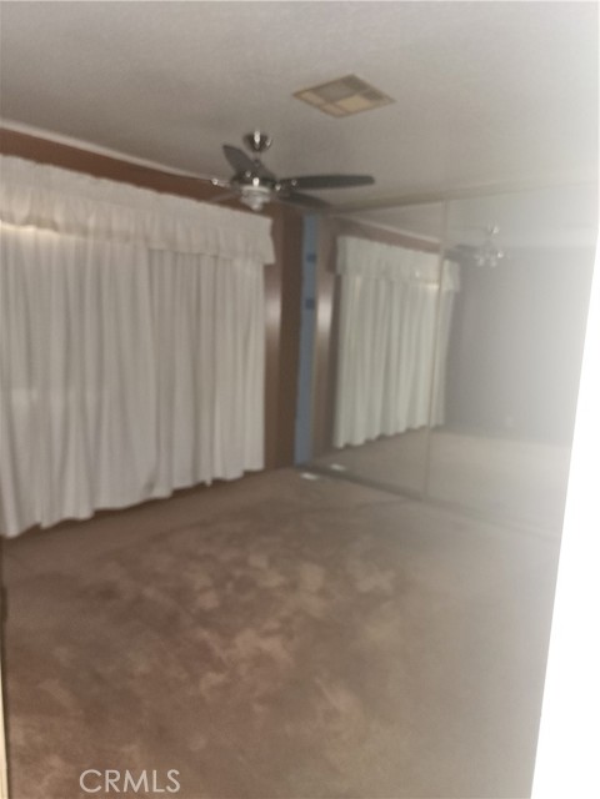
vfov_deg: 73.9
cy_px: 400
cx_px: 300
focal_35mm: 23
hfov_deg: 58.9
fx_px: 532
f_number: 1.8
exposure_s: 1/10
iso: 250
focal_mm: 6.4
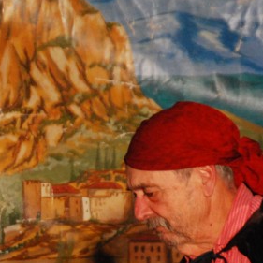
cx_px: -1
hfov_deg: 3.3
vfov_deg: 3.3
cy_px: 212
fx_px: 4539
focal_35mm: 528
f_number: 5.6
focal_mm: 130
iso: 1600
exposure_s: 1/60
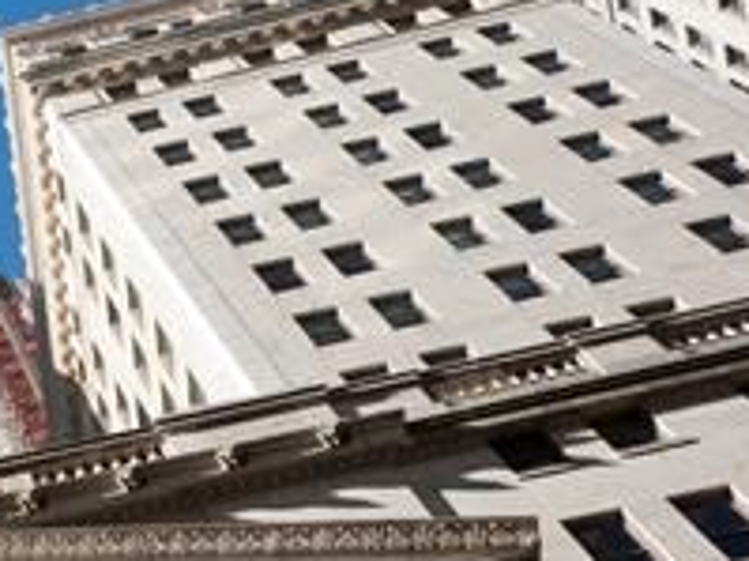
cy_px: 672
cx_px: -335
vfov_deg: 16.1
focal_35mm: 88
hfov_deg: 19.7
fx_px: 1903
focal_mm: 28
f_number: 8
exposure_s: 1/1600
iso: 800
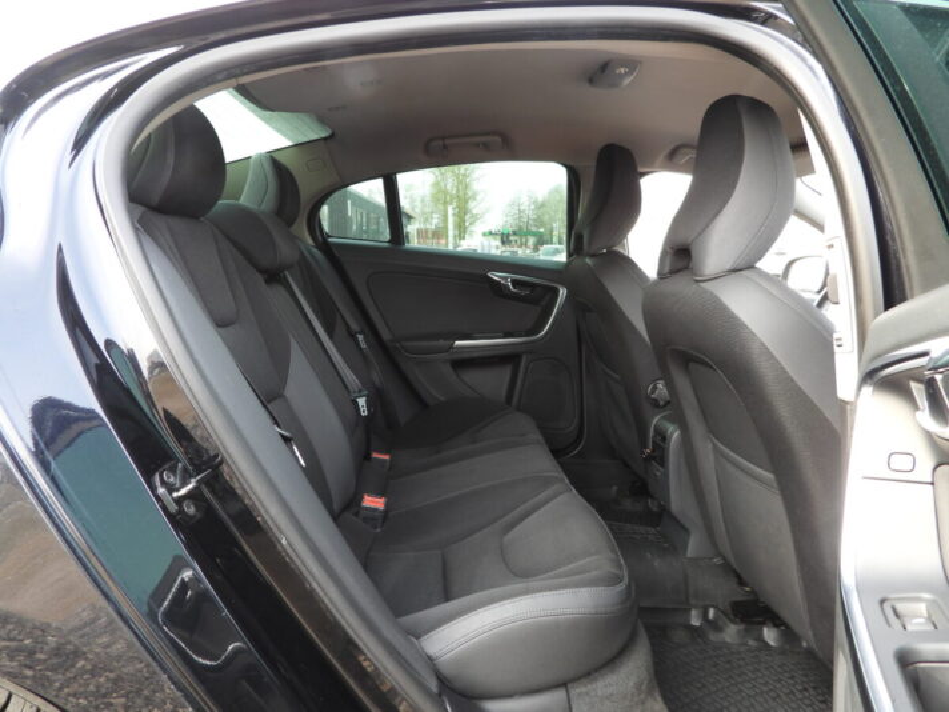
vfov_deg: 56.8
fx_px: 658
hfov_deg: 71.6
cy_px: 356
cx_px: 474
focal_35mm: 24
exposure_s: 1/30
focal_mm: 4.3
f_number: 2.8
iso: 100
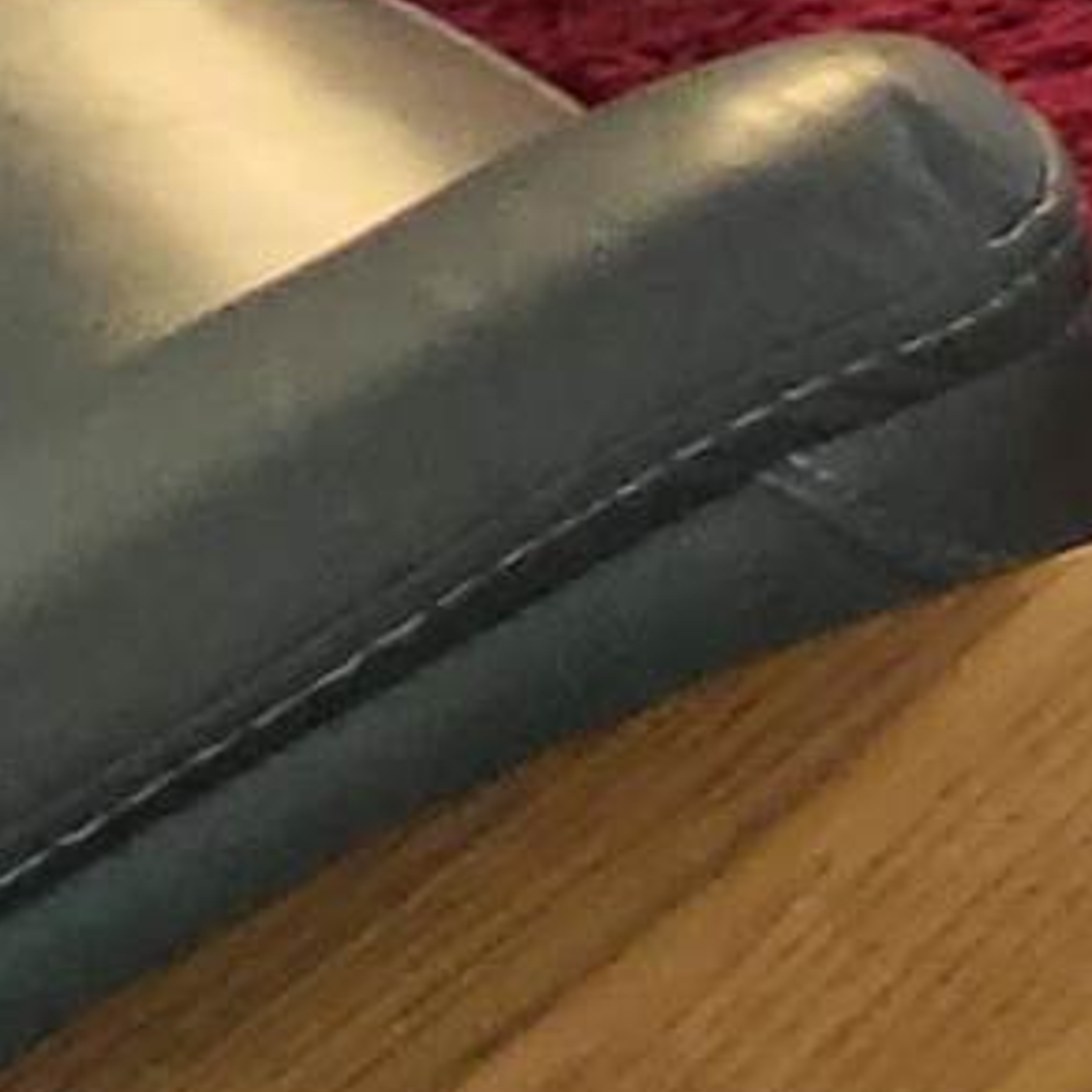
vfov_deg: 6.3
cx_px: 4058
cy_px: -2861
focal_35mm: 242
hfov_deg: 6.2
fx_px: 8637
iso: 125
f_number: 1.8
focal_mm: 4.25
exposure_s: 1/17
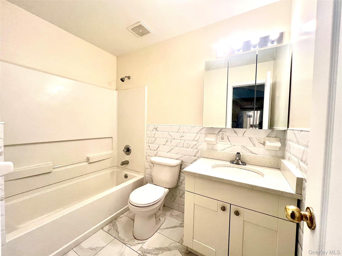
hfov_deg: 106.2
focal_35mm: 13
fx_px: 128
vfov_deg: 89.9
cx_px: 171
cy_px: 128
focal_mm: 1.57
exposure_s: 1/120
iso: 80
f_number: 1.8
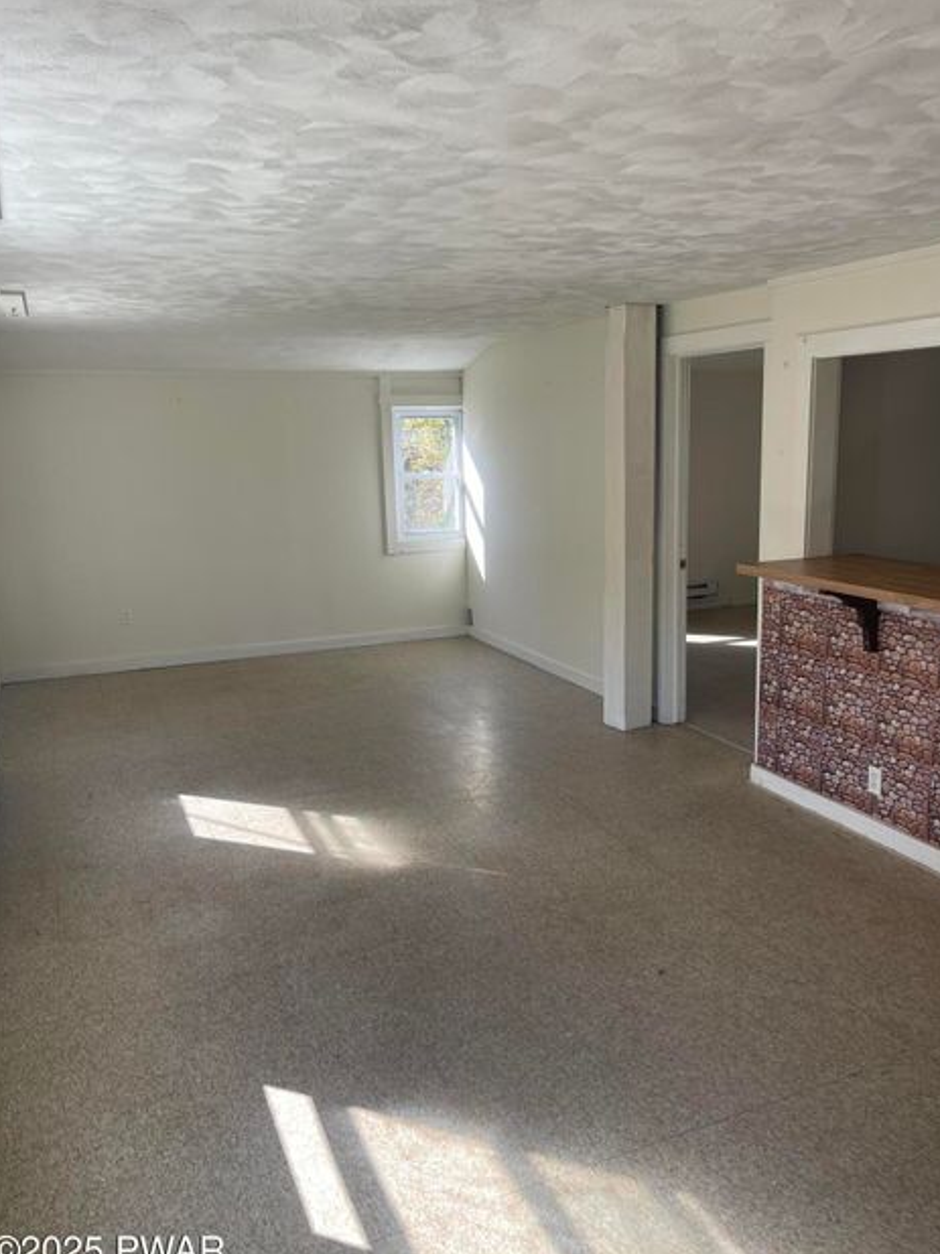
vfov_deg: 65.3
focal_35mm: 27
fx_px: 978
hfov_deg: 51.3
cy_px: 636
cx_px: 495
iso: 32
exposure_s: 1/258
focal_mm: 5.1
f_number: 1.6
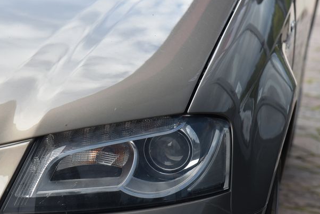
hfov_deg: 10.1
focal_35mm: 204
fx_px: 1814
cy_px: 152
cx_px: 115
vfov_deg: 6.7
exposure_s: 1/160
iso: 500
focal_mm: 120
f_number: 6.3
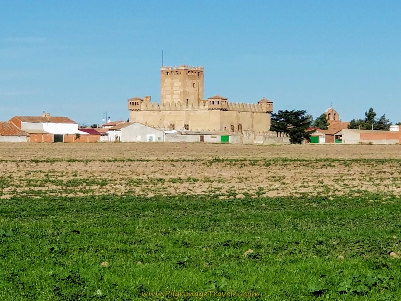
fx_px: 602
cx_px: 200
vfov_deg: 28.0
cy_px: 150
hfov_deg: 36.8
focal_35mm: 52
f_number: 2.4
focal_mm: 6
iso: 25
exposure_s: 1/1404
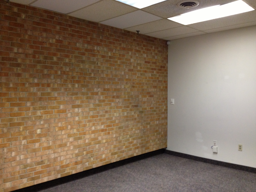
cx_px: 128
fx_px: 259
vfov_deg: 40.7
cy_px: 96
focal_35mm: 35
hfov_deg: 52.6
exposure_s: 1/20
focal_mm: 4.28
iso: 200
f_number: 2.4
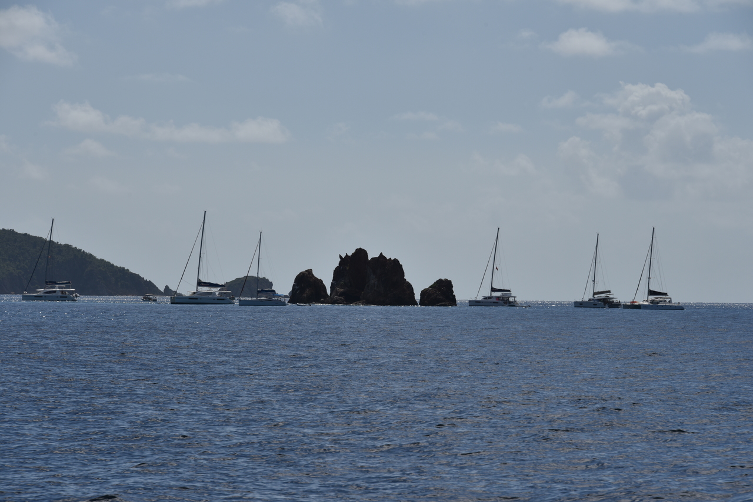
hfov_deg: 11.4
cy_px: 251
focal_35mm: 180
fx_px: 3766
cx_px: 376
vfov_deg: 7.6
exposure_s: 1/640
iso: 100
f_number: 13
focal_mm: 180
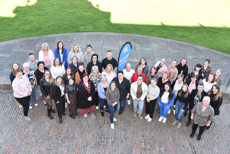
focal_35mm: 38
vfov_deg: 35.1
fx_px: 243
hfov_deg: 50.7
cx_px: 115
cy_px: 77
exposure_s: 1/125
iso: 450
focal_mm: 38
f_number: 5.6
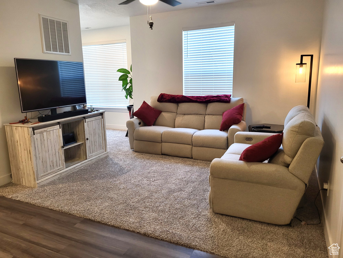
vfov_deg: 53.1
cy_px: 129
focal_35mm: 26
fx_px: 258
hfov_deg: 67.3
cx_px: 172
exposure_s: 1/120
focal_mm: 5.4
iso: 250
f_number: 1.8
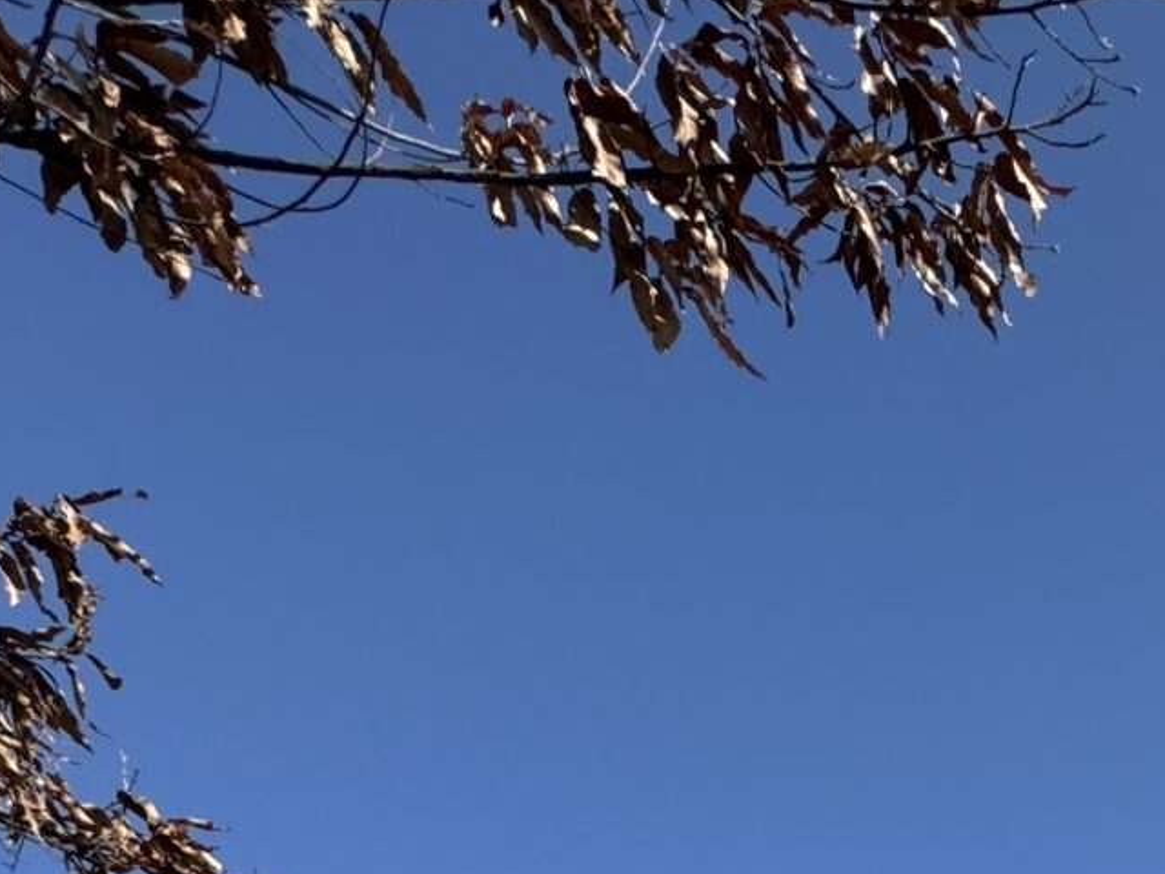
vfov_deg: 18.0
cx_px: 1494
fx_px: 1885
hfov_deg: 28.5
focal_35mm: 56
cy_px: 1739
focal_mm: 2.22
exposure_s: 1/2415
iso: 50
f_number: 2.2
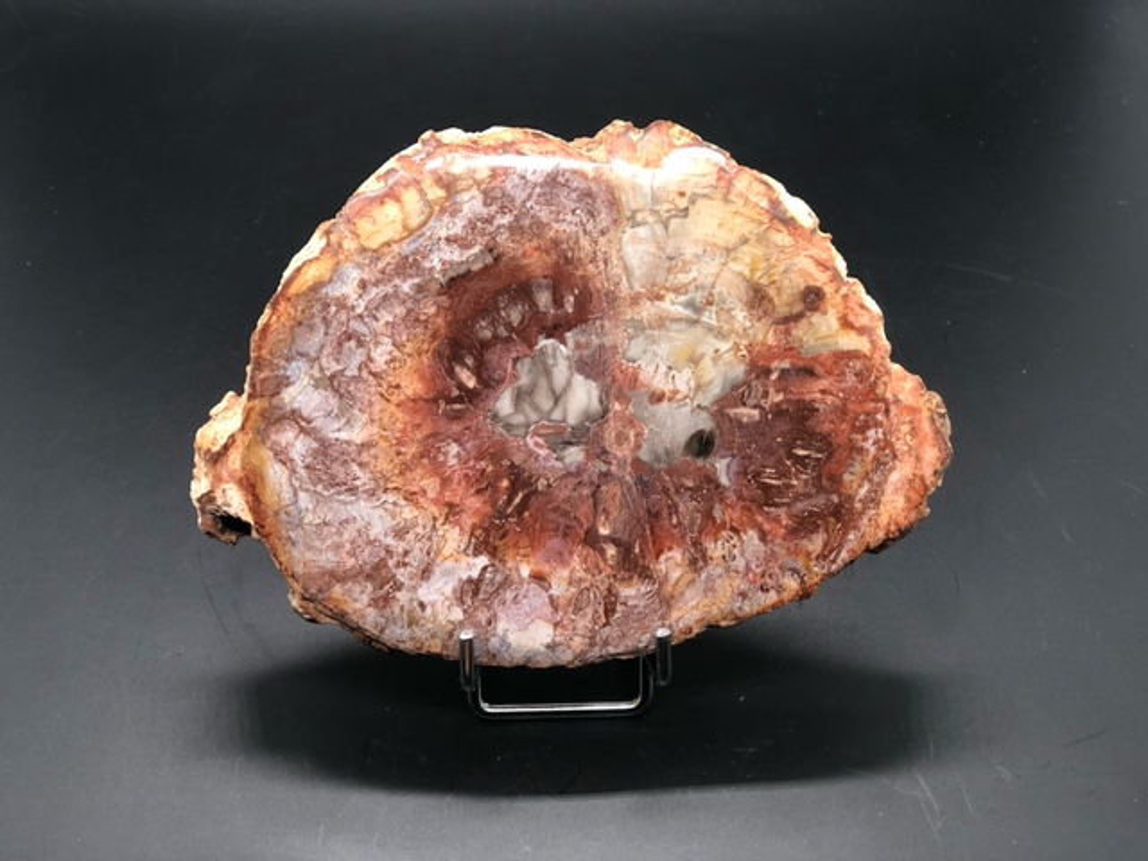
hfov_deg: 33.8
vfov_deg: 25.7
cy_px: 430
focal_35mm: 57
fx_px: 1890
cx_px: 574
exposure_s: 1/30
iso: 100
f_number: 2.8
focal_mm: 6.6
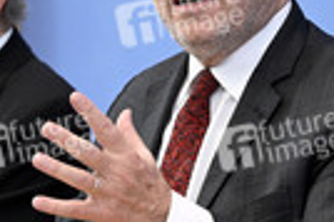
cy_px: 80
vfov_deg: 3.9
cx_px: 213
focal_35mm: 354
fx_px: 3280
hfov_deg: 5.8
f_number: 5.6
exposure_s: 1/400
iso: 2500
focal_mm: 105
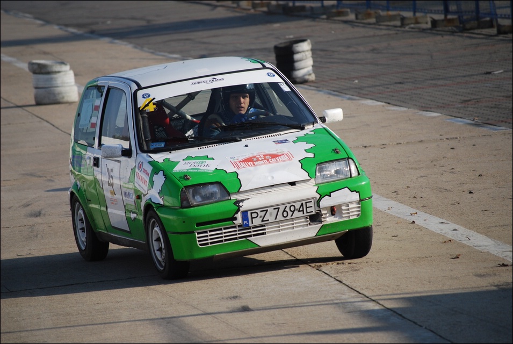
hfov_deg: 7.8
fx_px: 3746
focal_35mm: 262
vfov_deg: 5.3
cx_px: 256
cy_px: 172
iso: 200
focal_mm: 175
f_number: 5.6
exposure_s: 1/1000
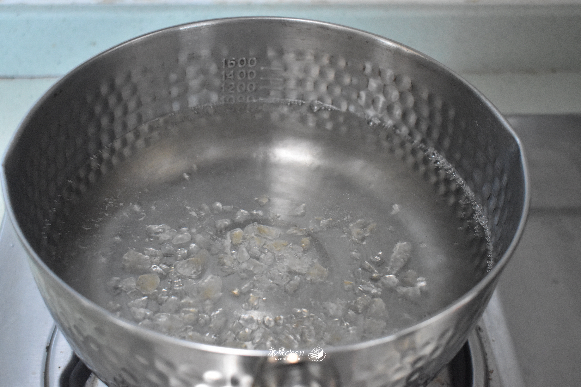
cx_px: 290
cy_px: 194
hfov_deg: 37.9
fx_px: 847
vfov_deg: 25.8
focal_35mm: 52
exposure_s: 1/60
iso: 5000
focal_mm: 35
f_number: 5
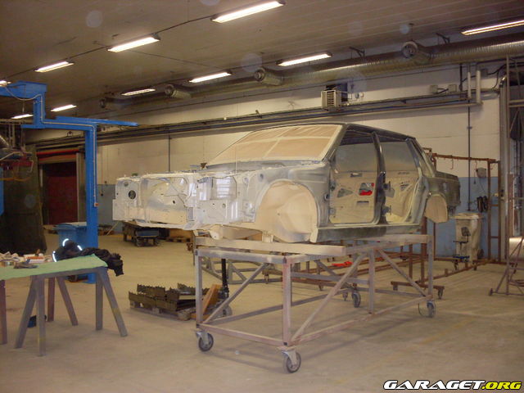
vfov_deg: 37.7
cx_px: 262
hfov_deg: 49.0
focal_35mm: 38
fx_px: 575
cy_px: 196
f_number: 2.8
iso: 200
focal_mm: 6.3
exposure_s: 1/45
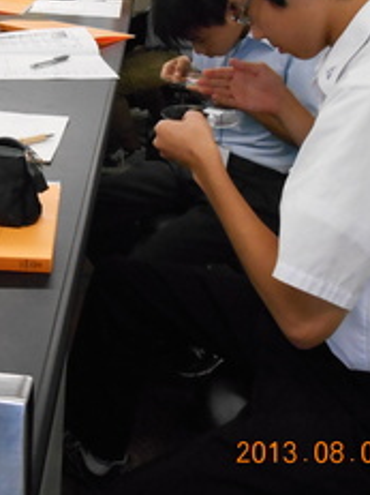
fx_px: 642
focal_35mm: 45
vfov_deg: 41.9
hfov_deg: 31.7
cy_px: 193
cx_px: 101
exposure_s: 1/200
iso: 800
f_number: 3.4
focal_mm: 4.7
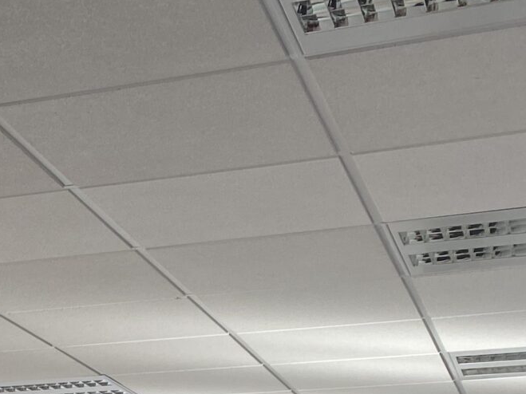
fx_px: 1534
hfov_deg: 17.7
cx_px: -227
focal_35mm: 101
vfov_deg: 12.9
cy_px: 762
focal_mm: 4.25
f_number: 1.8
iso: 64
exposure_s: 1/122
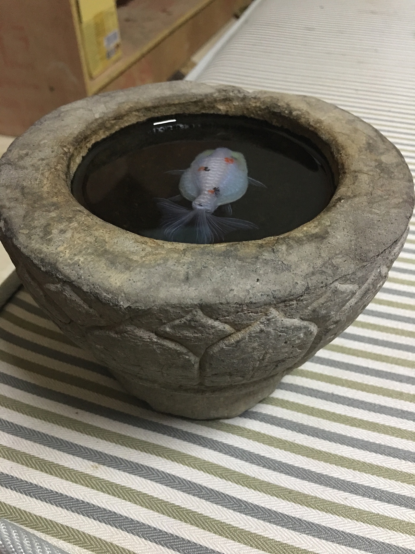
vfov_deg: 61.7
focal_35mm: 29
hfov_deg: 48.2
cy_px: 277
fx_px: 464
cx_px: 208
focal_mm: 4.15
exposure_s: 1/8
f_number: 2.2
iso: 125
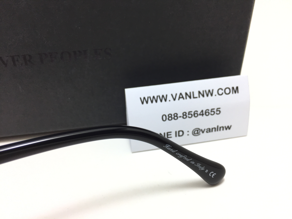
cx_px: 146
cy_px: 110
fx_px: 245
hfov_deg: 61.7
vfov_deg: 48.2
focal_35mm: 29
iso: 50
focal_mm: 4.15
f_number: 2.2
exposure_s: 1/100
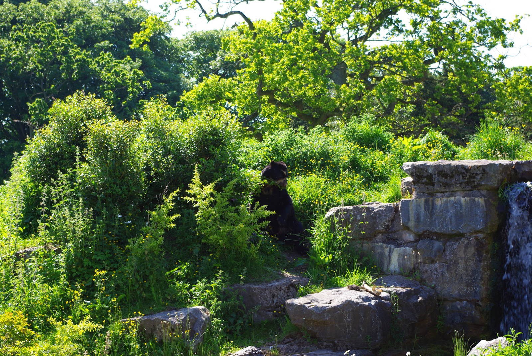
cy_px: 178
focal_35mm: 82
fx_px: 1213
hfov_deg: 24.7
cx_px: 266
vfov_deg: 16.7
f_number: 8
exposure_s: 1/90
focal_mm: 55
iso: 100
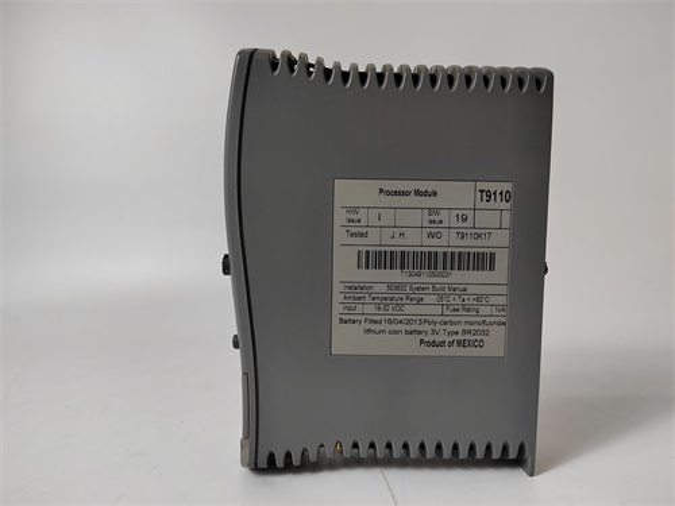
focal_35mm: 23
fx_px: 448
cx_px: 338
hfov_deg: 73.9
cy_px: 253
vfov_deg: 58.9
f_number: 1.9
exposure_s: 1/120
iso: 528
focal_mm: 5.52
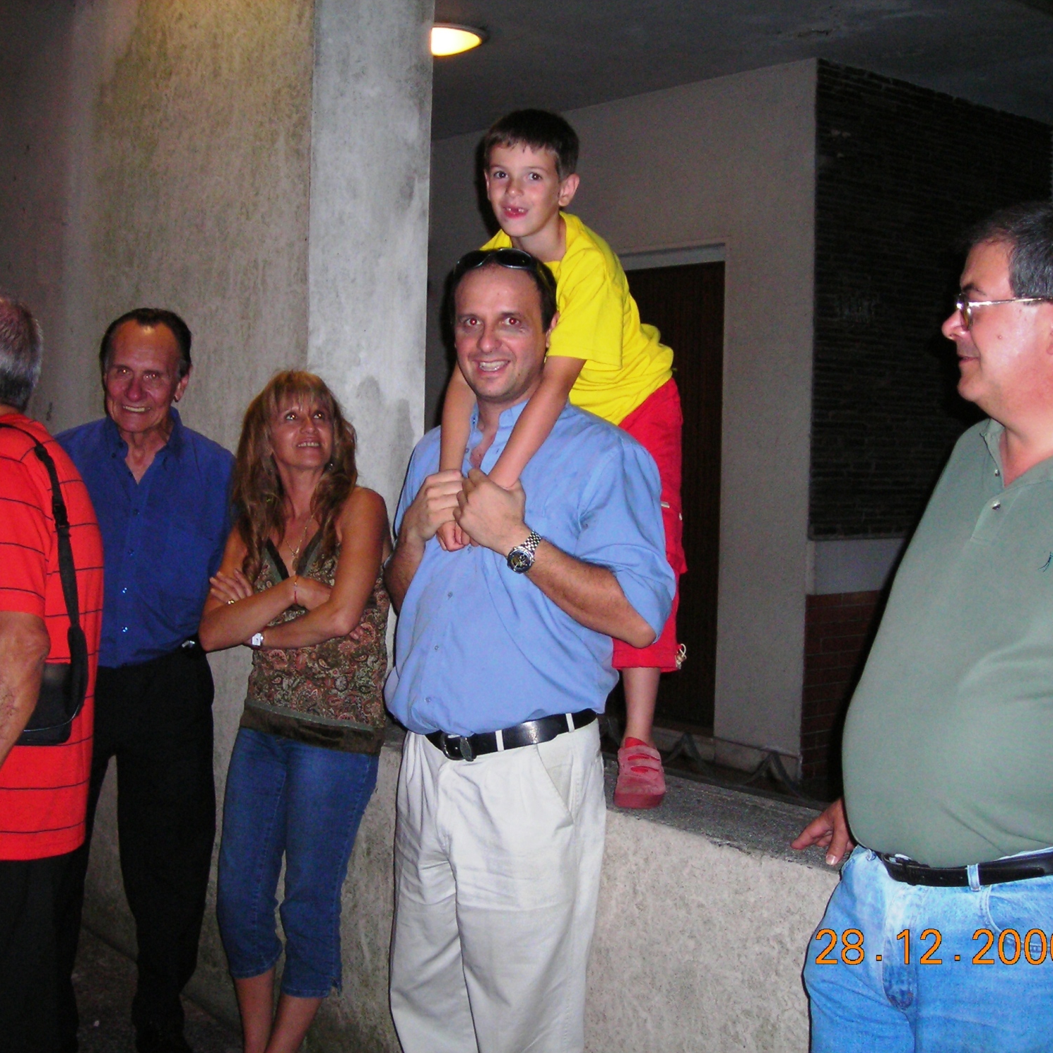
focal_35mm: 45
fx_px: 1549
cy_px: 528
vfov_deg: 37.6
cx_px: 466
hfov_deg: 37.5
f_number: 3.2
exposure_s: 1/60.1
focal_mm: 6.3
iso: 168
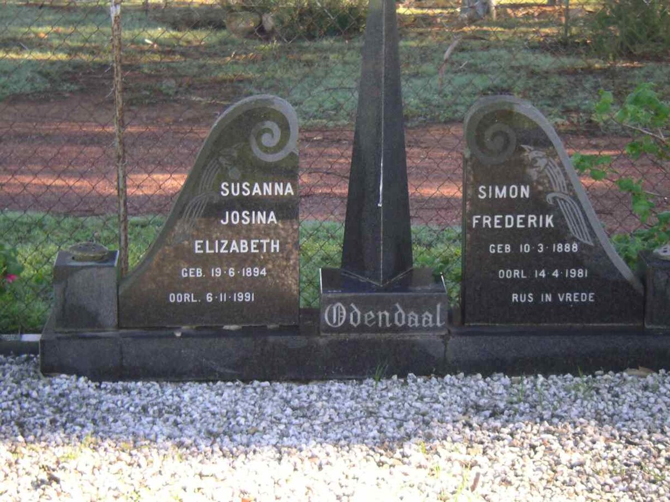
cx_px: 335
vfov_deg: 14.2
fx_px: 2013
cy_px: 251
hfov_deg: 18.9
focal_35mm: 104
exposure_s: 1/125
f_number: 3.9
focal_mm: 16
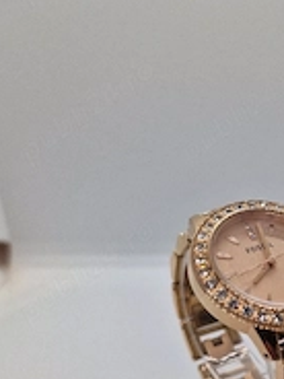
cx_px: 288
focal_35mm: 50
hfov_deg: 27.3
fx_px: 547
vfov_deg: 37.0
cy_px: 297
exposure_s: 1/182
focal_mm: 6.4
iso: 50
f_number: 1.8
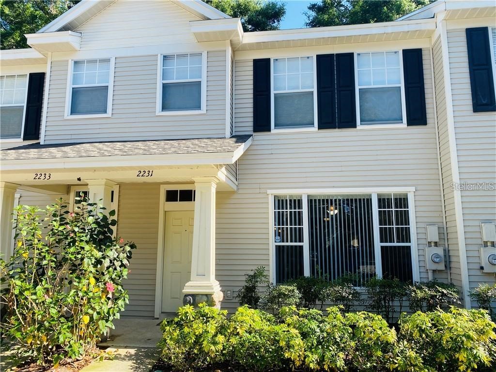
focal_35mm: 26
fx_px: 373
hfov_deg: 67.3
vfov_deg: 53.1
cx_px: 248
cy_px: 186
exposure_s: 1/767
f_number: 1.8
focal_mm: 4.25
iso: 32
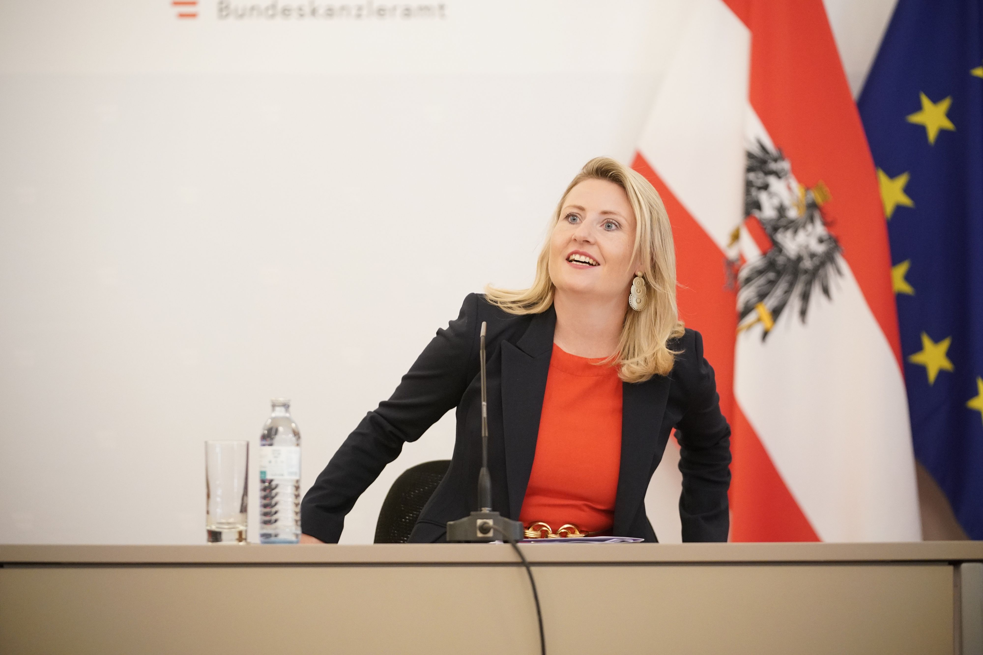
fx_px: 3113
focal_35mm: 114
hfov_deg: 17.9
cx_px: 492
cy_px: 328
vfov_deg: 12.0
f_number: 2.8
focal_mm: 114
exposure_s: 1/320
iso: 6400
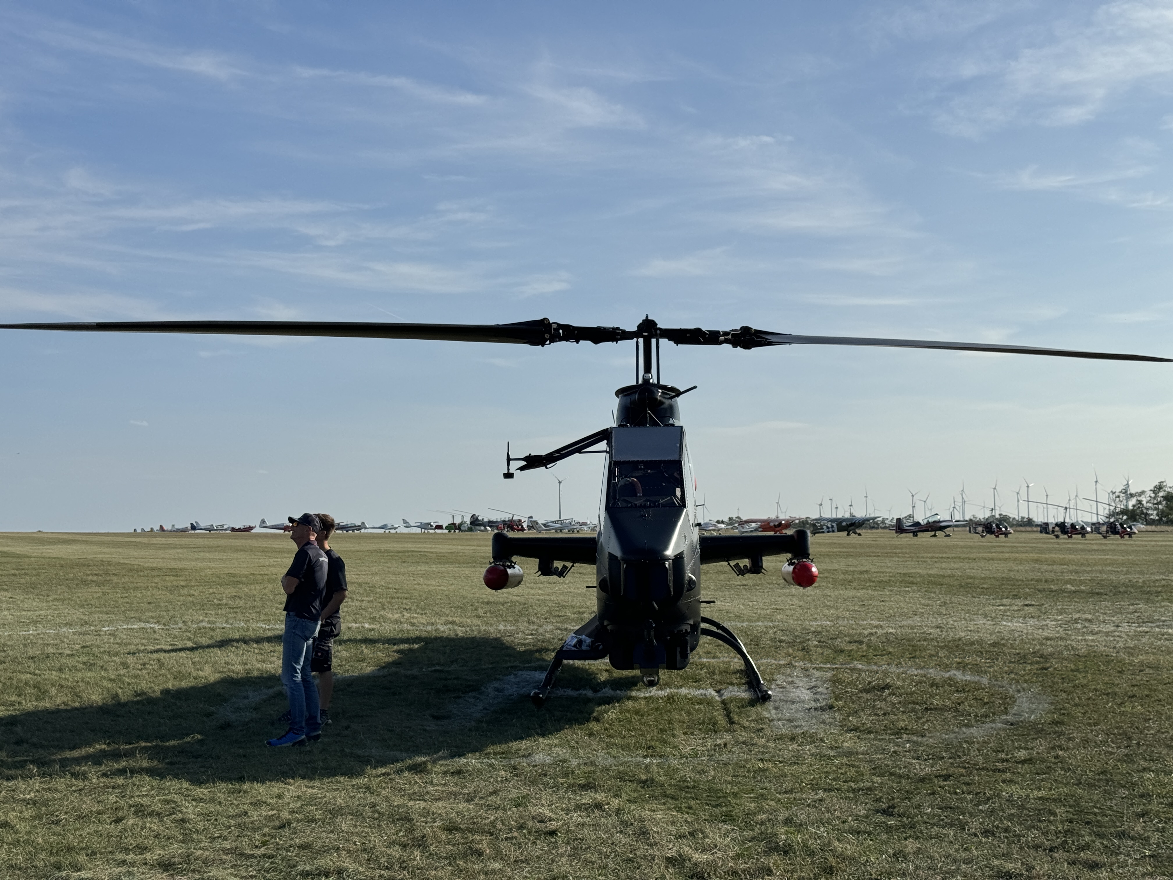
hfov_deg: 39.7
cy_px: 440
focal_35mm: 48
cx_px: 586
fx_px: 1627
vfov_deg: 30.3
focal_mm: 6.86
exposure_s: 1/9009
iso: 80
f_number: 1.78
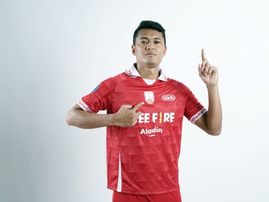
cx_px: 132
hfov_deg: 32.2
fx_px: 466
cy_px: 101
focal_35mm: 60
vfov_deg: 24.4
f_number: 8
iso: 400
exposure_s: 1/200
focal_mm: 55
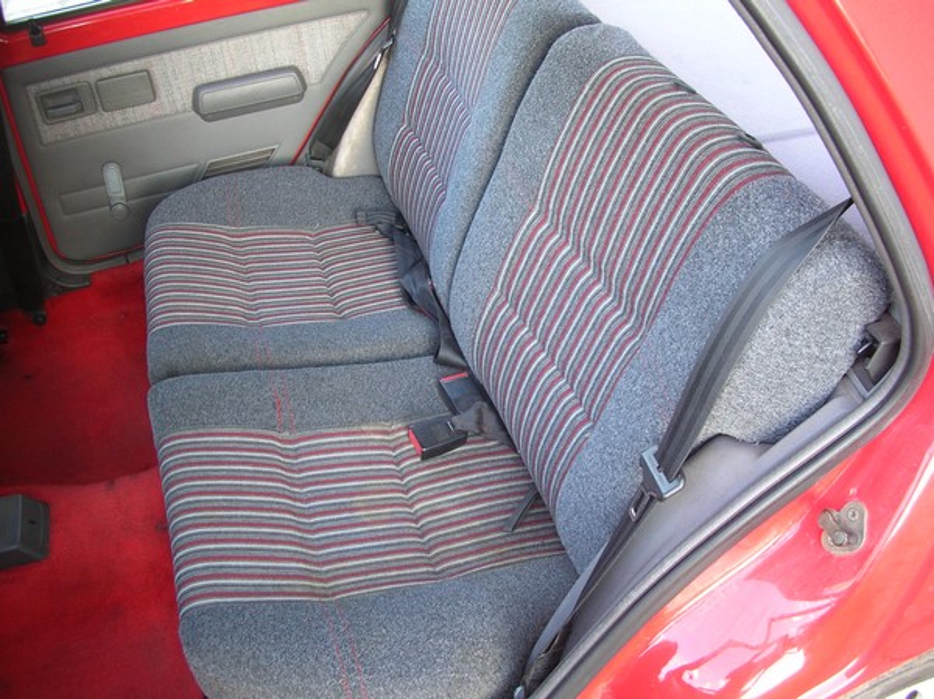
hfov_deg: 52.7
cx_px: 467
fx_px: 944
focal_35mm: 35
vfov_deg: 40.6
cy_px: 350
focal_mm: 5.8
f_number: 2.8
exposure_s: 1/13
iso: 50
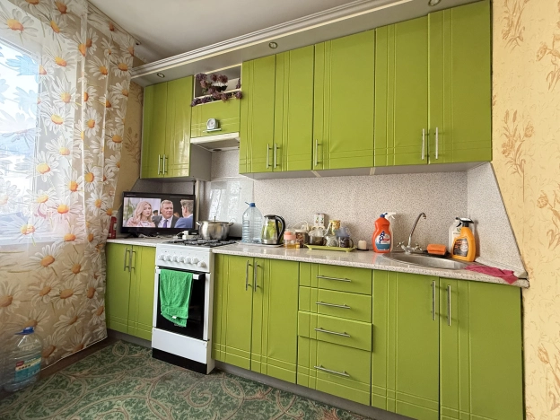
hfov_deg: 102.1
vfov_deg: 85.7
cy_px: 210
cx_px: 280
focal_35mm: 14
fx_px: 226
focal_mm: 2.22
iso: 400
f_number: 2.2
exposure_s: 1/60
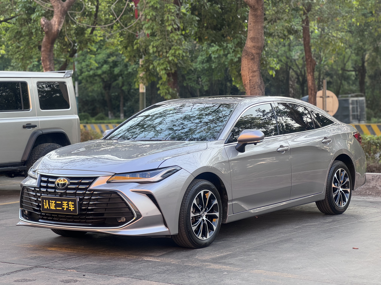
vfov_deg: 19.1
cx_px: 190
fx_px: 847
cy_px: 142
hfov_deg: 25.3
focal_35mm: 77
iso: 50
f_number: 2.8
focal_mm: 9
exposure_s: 1/99
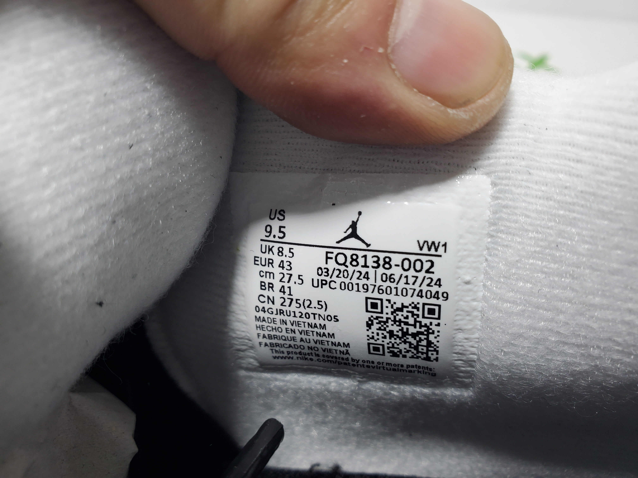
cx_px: 319
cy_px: 239
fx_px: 479
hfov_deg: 67.3
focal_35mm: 26
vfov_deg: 53.1
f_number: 2.4
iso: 50
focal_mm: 4.3
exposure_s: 1/125
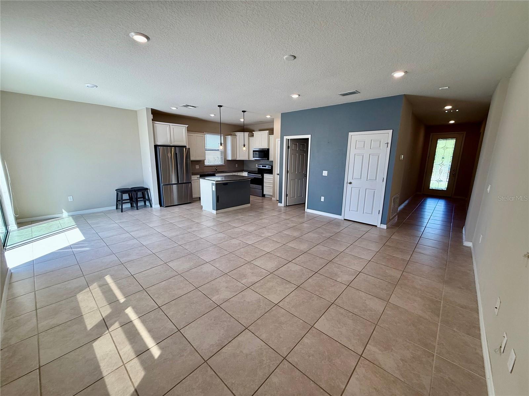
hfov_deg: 102.1
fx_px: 214
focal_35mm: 14
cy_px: 198
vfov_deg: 85.7
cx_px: 264
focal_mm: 2.22
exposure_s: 1/120
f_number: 2.2
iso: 64
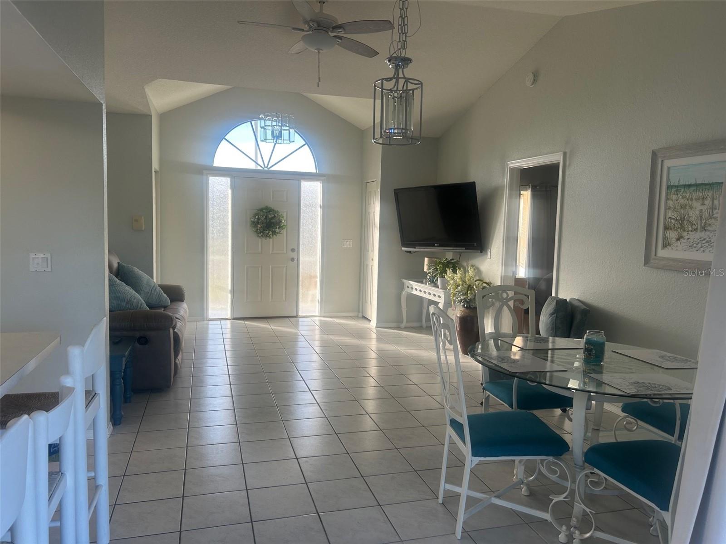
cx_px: 363
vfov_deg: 53.1
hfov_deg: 67.3
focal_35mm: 26
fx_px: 545
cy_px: 272
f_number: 1.5
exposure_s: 1/200
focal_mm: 5.7
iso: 40
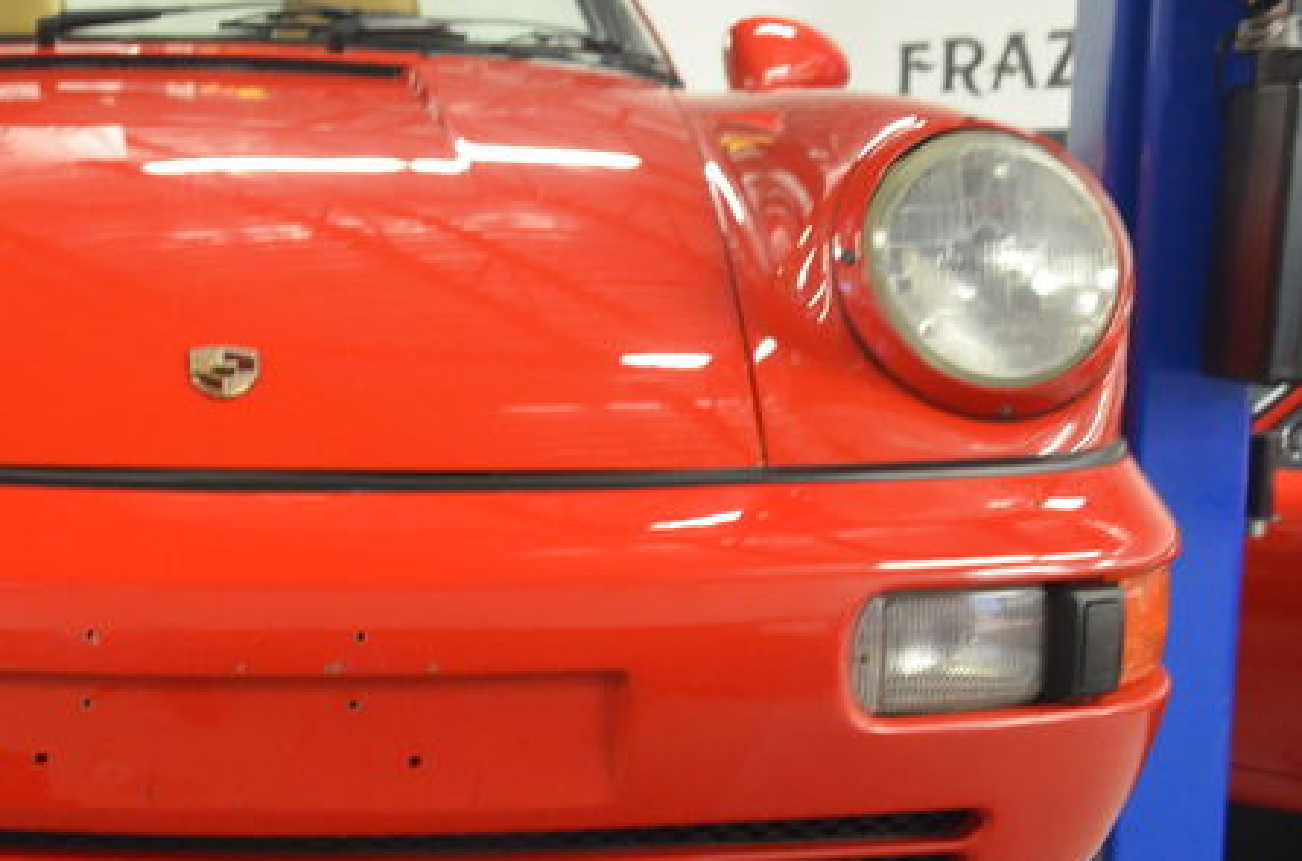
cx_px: 184
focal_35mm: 62
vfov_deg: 21.8
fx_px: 2237
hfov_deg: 31.3
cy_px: 406
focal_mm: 24
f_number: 3.8
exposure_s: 1/20
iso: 3200
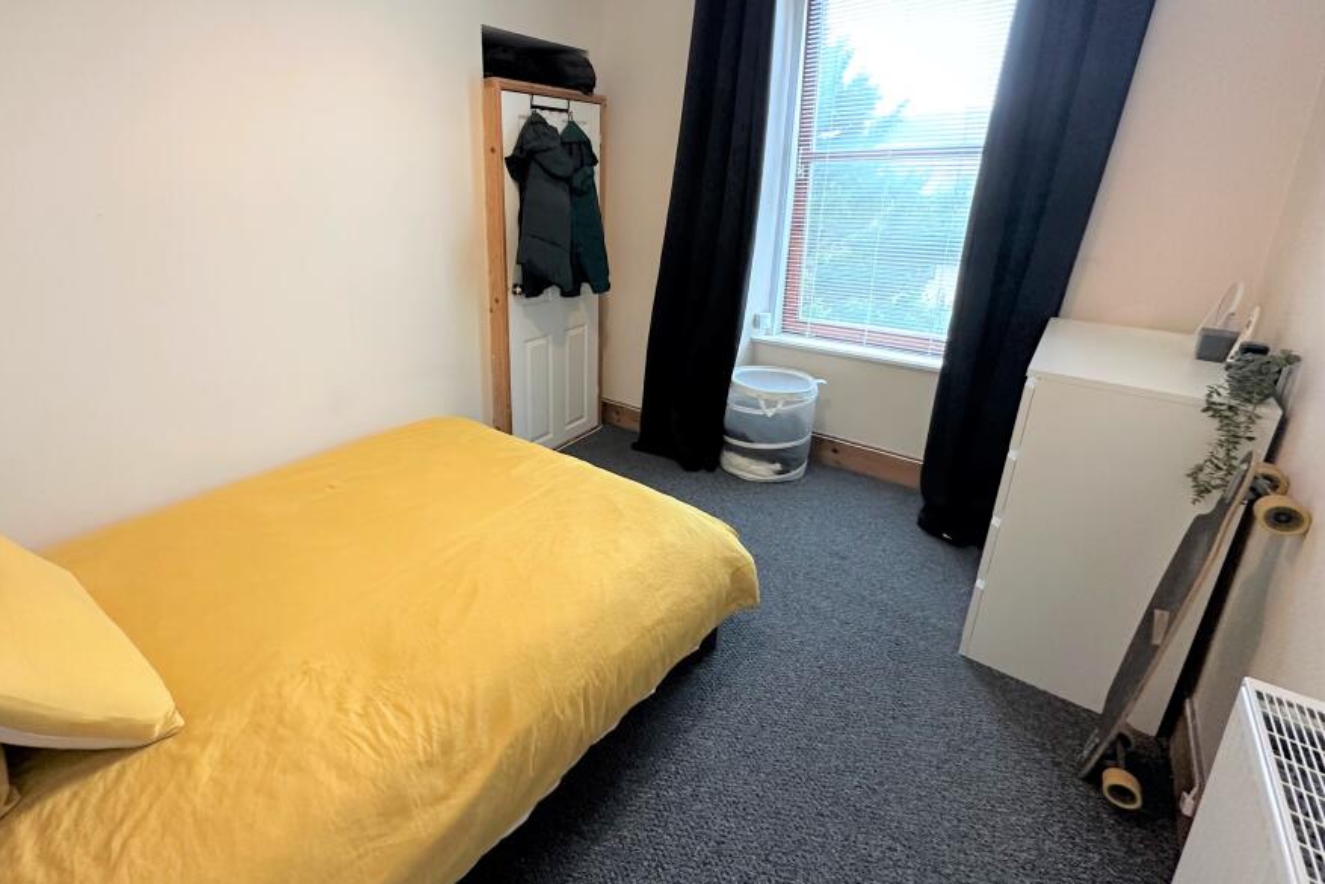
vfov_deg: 69.9
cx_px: 553
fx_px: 626
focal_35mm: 17
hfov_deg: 92.4
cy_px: 361
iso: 320
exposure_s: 1/68
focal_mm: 2.22
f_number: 2.2
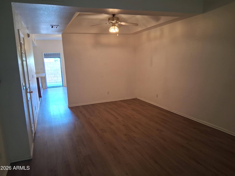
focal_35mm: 26
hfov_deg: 67.3
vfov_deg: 53.1
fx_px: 177
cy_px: 88
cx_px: 118
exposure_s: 1/50
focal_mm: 3.98
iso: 320
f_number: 1.8
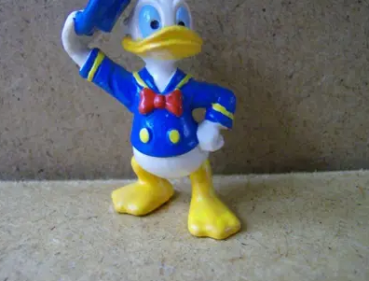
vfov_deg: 33.8
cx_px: 165
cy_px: 123
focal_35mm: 43
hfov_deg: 43.6
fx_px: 461
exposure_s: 1/30.2
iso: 200
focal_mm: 6
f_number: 2.8
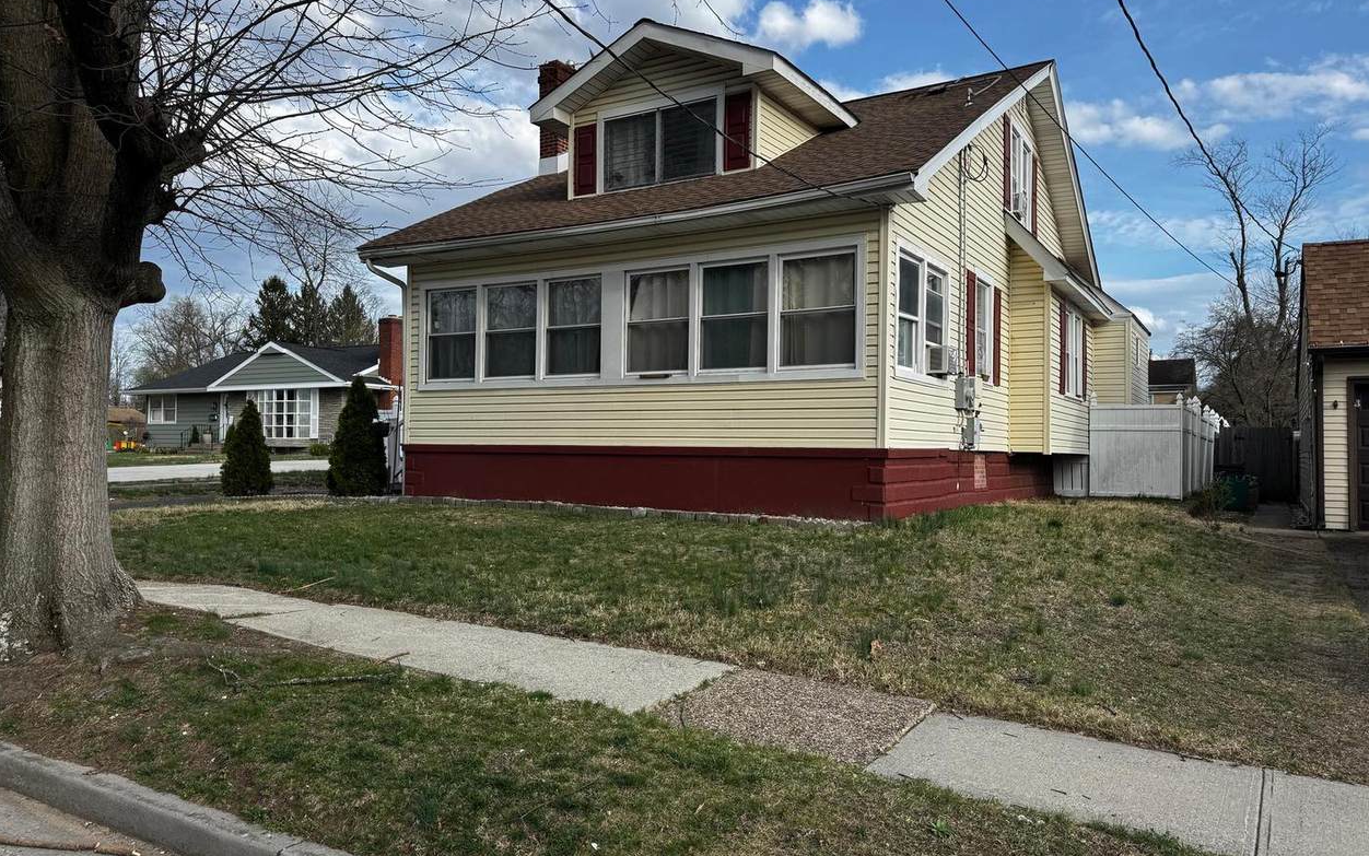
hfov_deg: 70.4
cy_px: 420
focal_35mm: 26
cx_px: 678
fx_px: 970
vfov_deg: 47.6
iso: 80
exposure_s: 1/2710
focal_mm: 6.76
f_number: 1.78
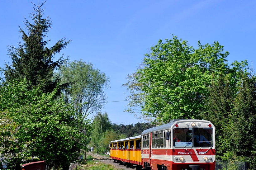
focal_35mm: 92
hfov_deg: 22.2
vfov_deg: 14.8
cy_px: 102
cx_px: 138
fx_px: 653
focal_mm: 42
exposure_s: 1/400
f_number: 10
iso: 200
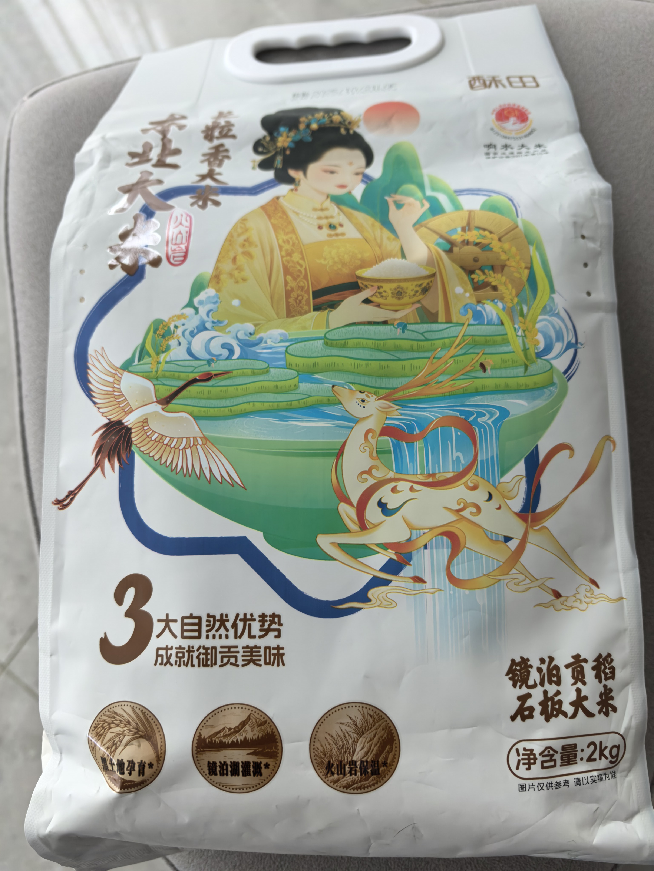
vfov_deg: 71.6
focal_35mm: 24
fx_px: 605
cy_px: 436
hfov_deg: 56.8
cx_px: 327
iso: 160
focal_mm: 6.98
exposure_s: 1/50
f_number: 2
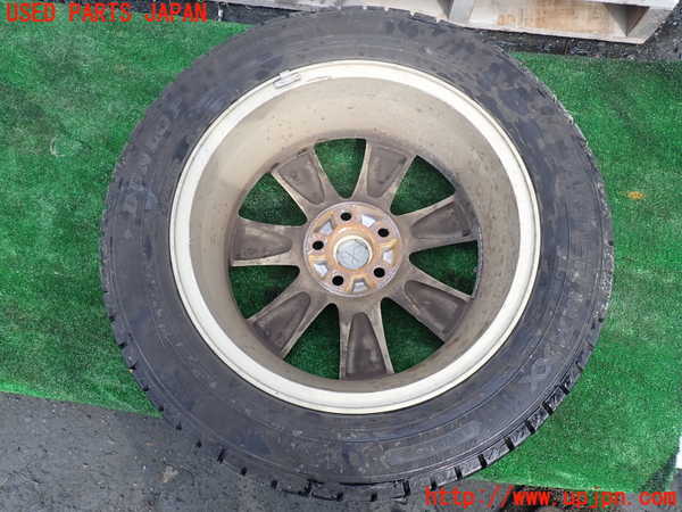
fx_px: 493
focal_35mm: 25
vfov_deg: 54.9
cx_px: 341
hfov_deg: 69.4
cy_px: 256
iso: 100
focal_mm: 4.5
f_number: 2.8
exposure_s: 1/320
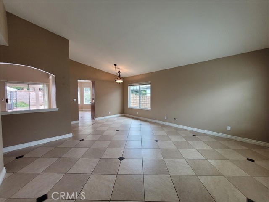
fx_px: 101
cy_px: 101
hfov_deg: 106.2
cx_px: 134
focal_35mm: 13
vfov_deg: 89.9
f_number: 2.2
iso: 200
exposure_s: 1/60
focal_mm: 1.74
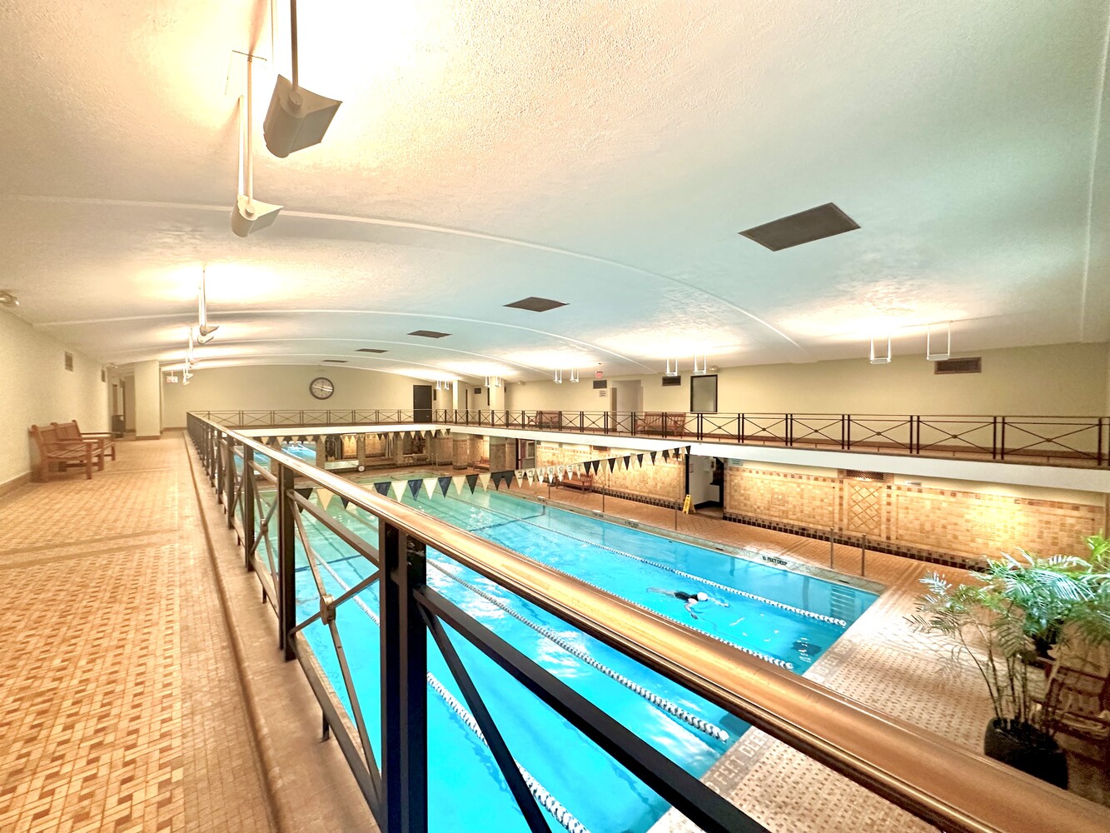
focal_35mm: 14
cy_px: 416
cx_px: 555
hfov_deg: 102.1
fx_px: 449
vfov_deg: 85.7
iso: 250
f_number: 2.2
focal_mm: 2.22
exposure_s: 1/60
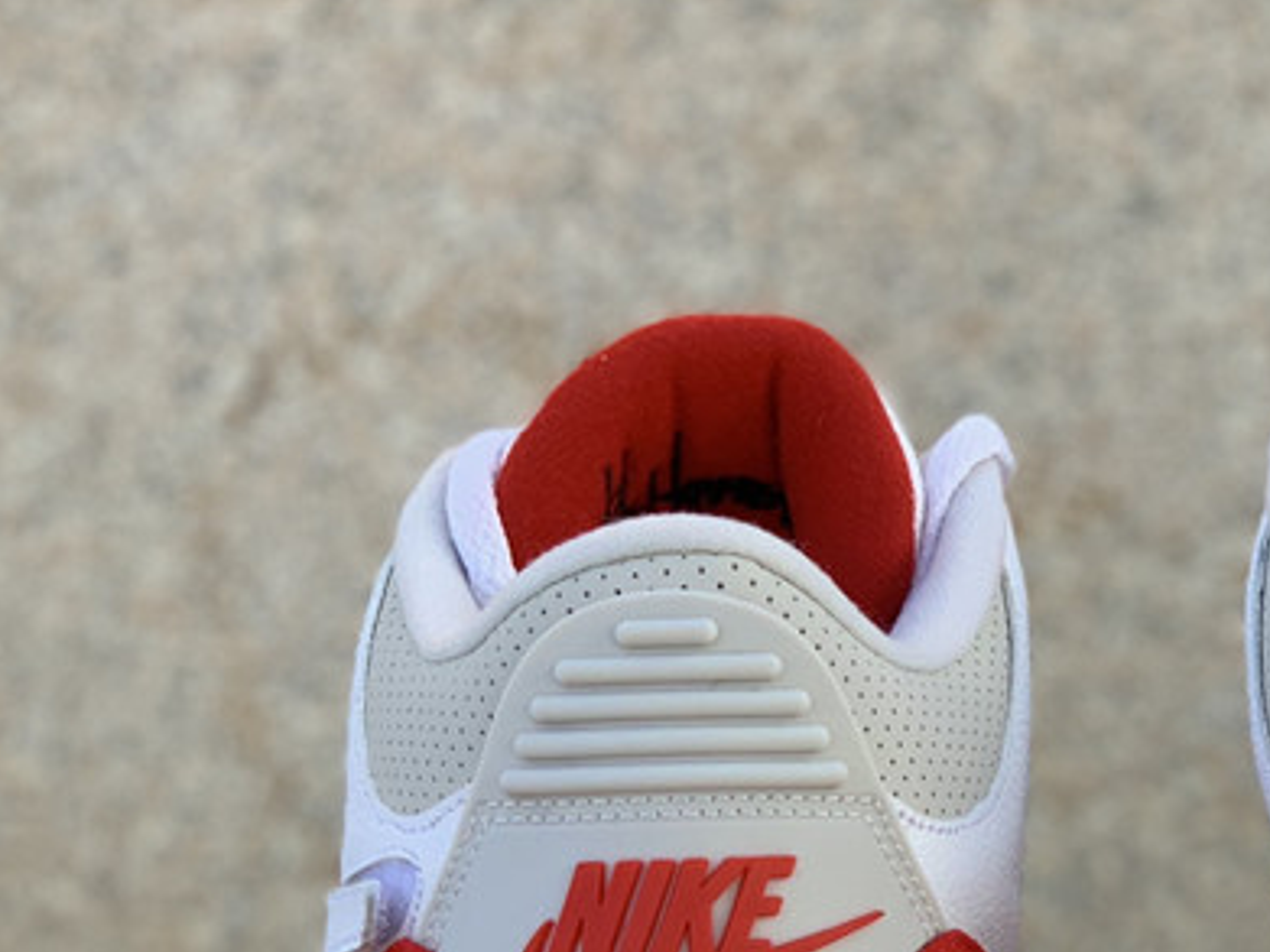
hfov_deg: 17.1
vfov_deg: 12.9
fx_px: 4144
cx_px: 1189
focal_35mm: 113
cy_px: 1025
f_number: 2.4
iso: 25
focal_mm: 6
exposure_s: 1/122
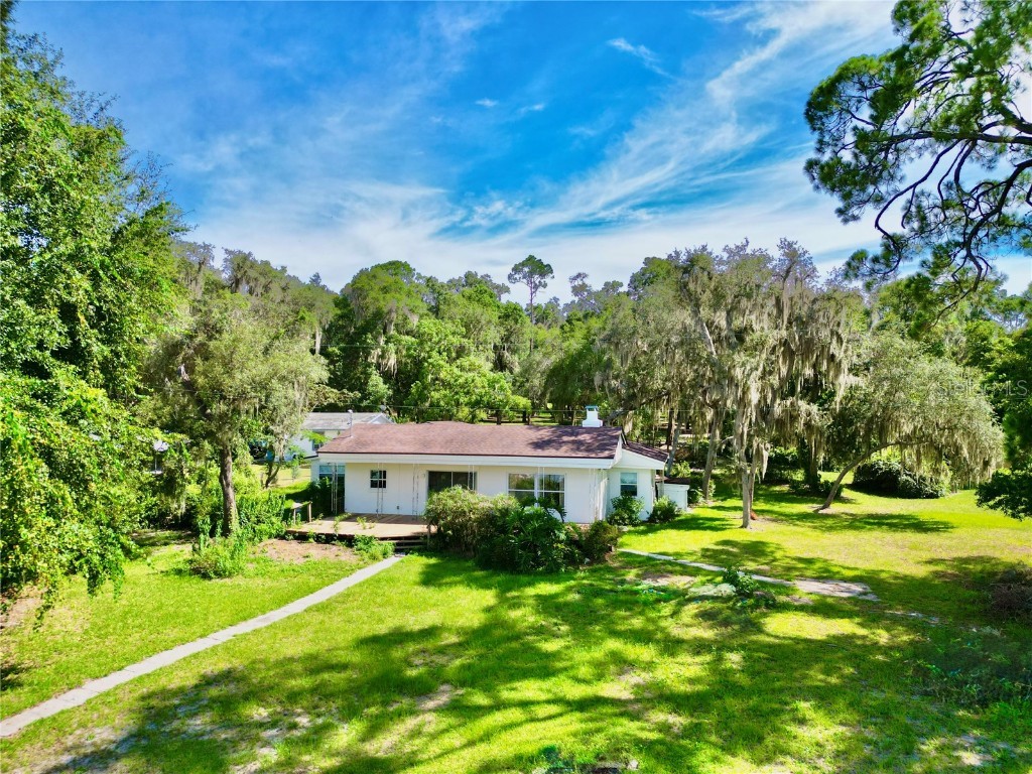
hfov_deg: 71.6
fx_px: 716
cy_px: 387
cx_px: 516
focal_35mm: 24
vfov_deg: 56.8
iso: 100
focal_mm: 6.72
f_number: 1.7
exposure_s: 1/2000
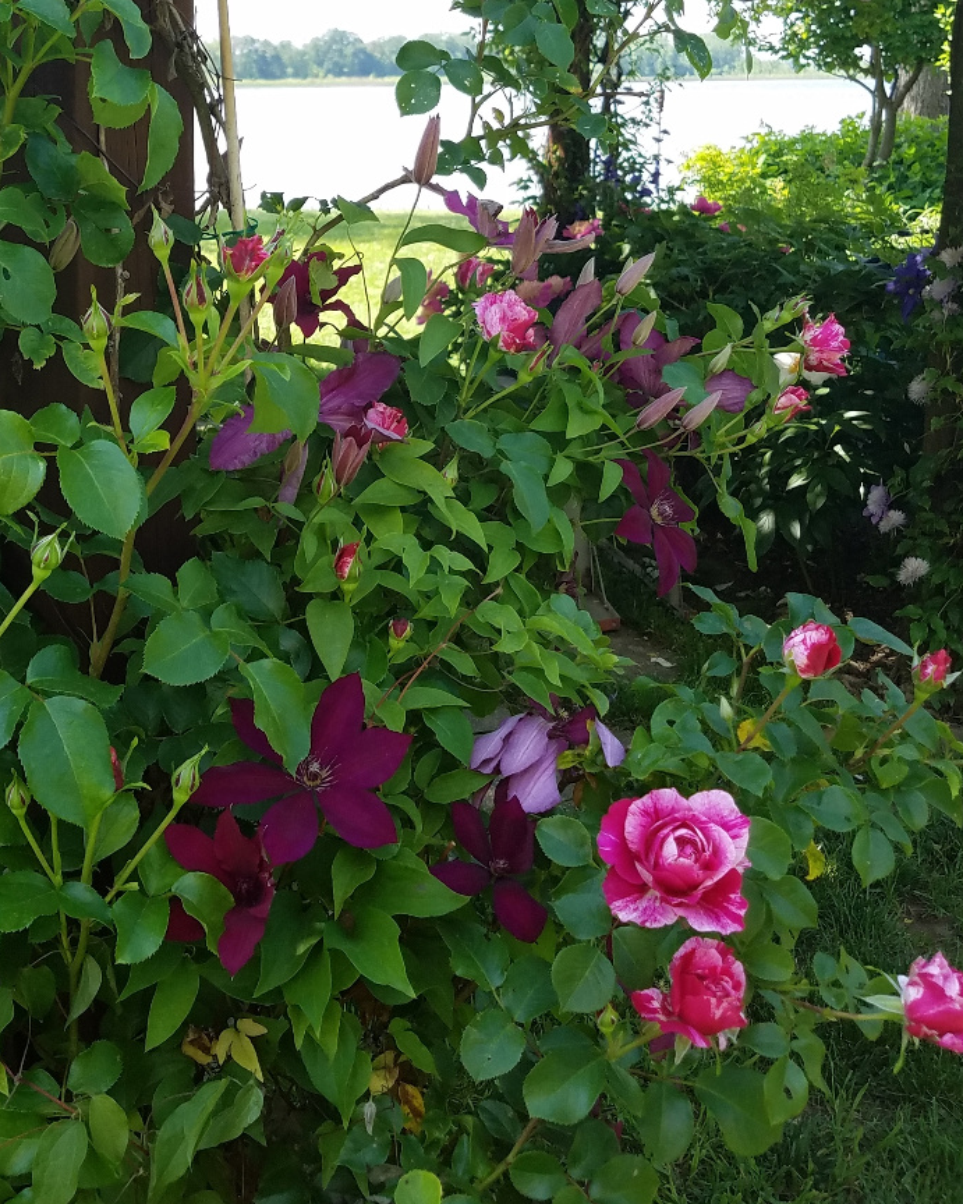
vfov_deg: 38.9
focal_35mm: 47
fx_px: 1675
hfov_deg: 31.6
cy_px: 355
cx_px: 252
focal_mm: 4.2
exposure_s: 1/460
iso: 50
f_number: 1.7
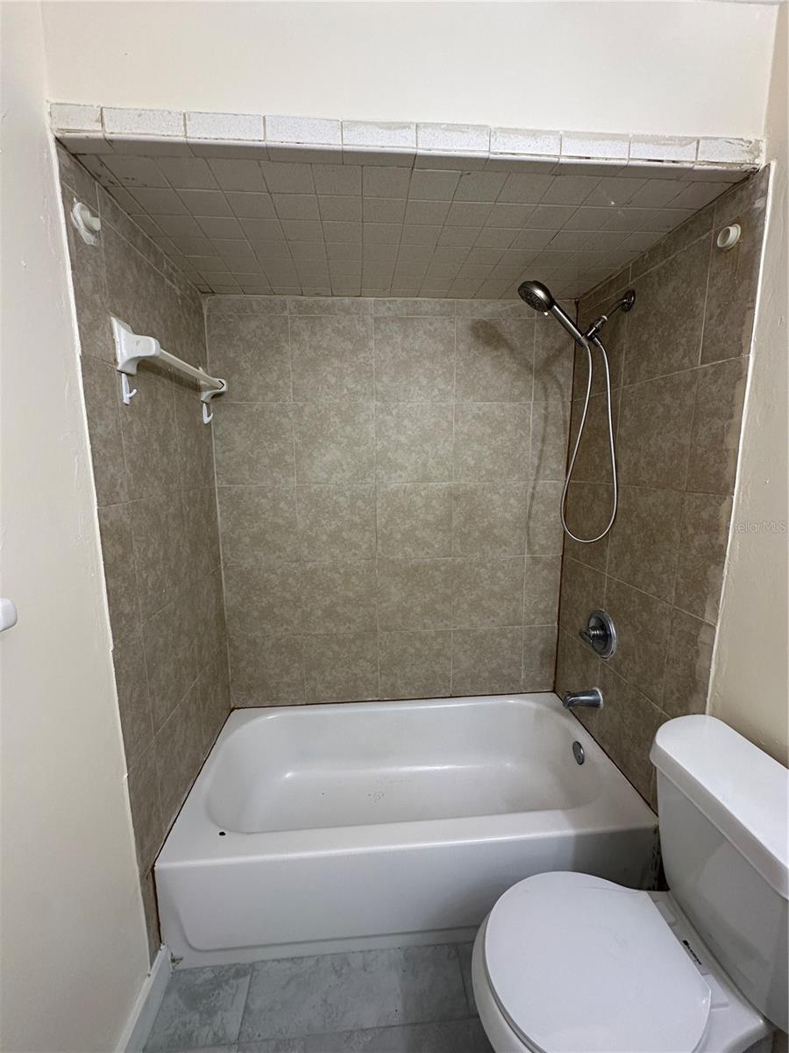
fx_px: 425
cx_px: 394
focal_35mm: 14
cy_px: 526
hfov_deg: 85.7
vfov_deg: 102.1
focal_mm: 2.22
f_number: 2.2
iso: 160
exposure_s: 1/120
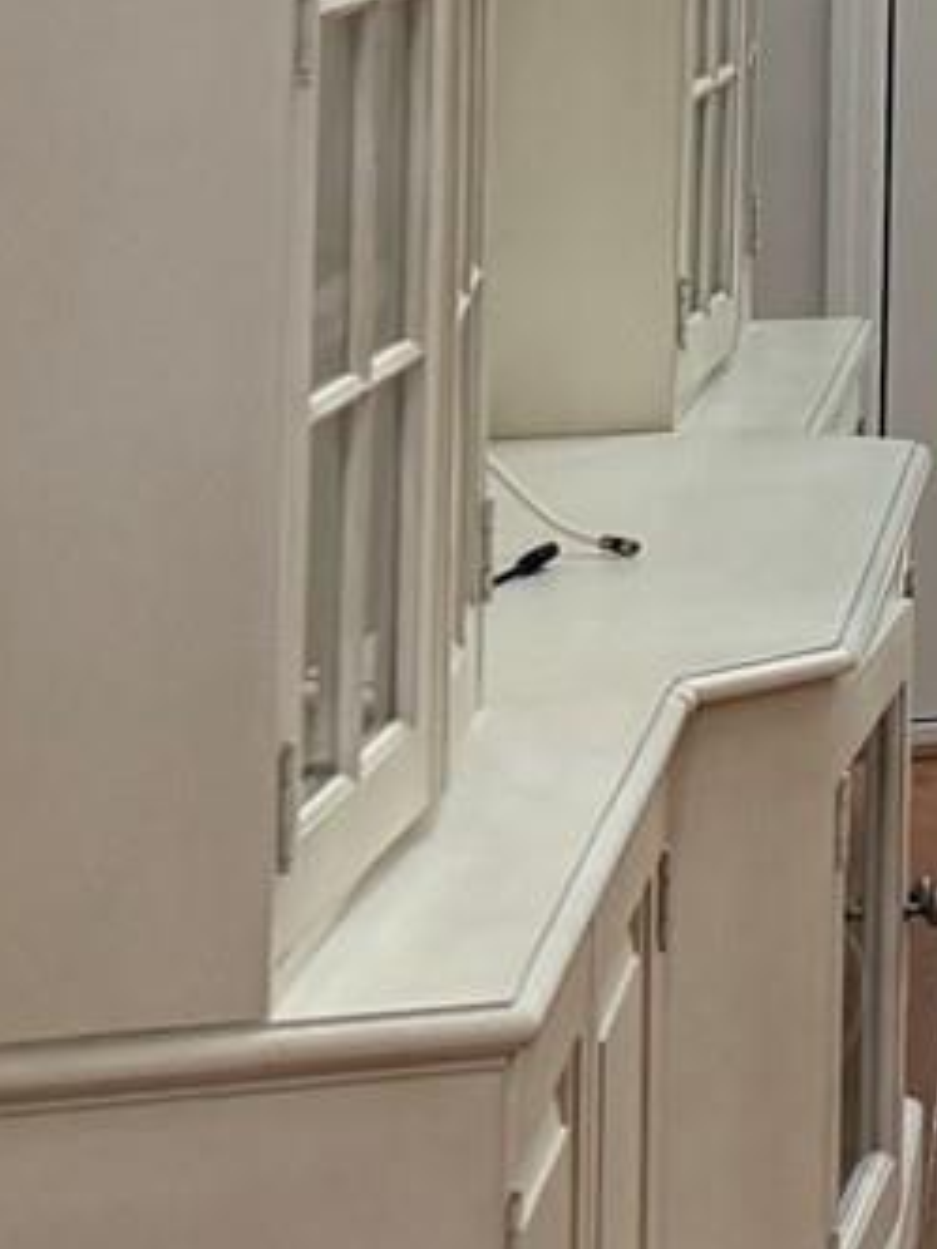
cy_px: -553
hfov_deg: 7.6
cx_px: 3511
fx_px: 5341
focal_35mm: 148
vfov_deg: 12.7
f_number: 1.78
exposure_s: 1/120
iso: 160
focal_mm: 6.76
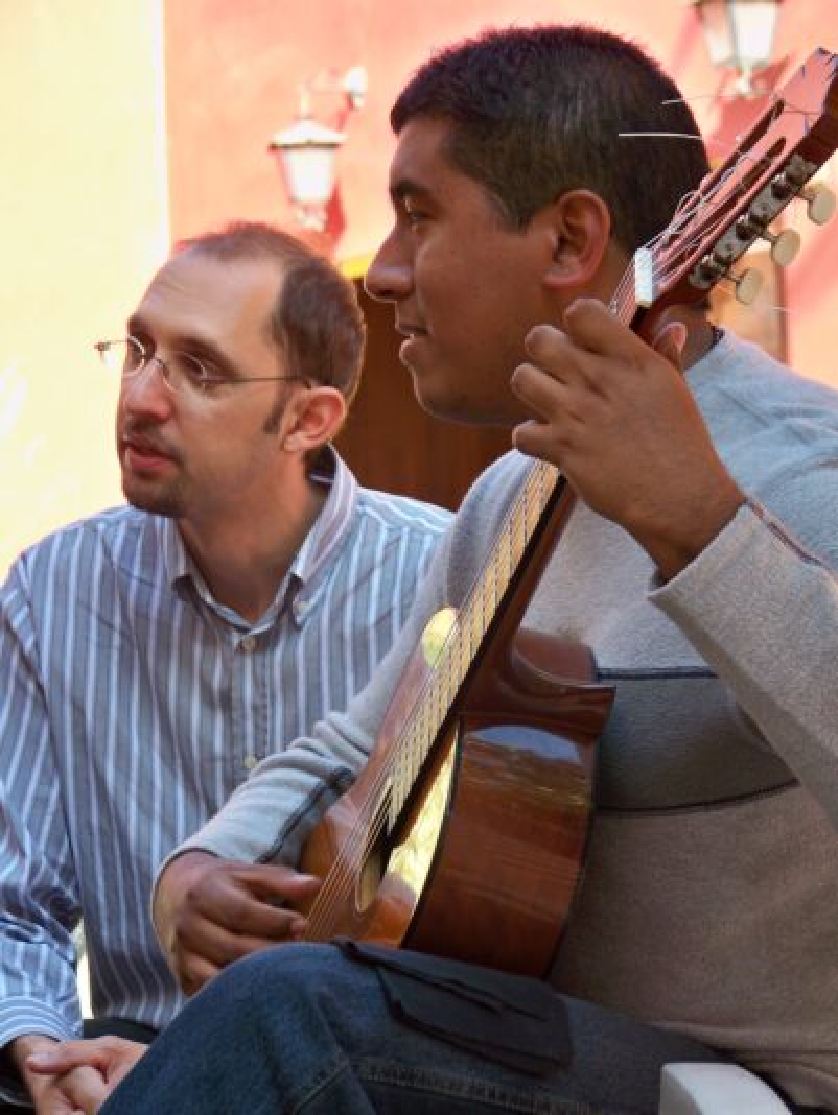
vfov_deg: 14.2
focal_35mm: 139
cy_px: 558
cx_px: 419
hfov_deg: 10.7
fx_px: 4483
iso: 80
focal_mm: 22.2
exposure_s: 1/60
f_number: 3.2
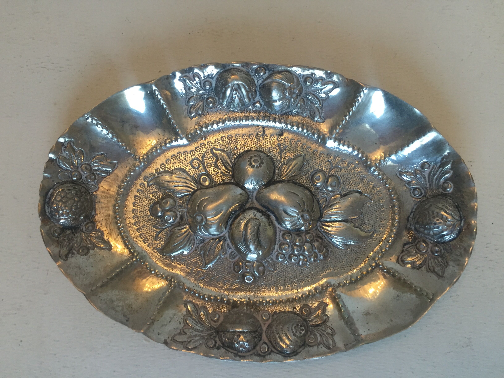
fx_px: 422
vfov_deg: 48.2
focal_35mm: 29
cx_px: 252
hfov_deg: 61.7
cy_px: 189
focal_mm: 4.15
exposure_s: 1/33
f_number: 2.2
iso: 125
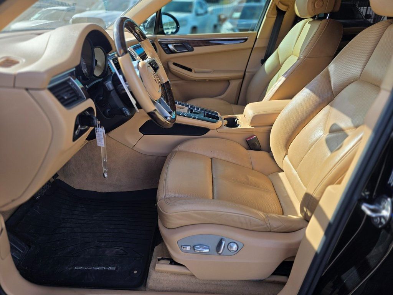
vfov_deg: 58.9
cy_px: 148
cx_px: 196
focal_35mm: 23
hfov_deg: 73.9
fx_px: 261
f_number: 1.7
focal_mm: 6.3
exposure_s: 1/1844
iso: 80
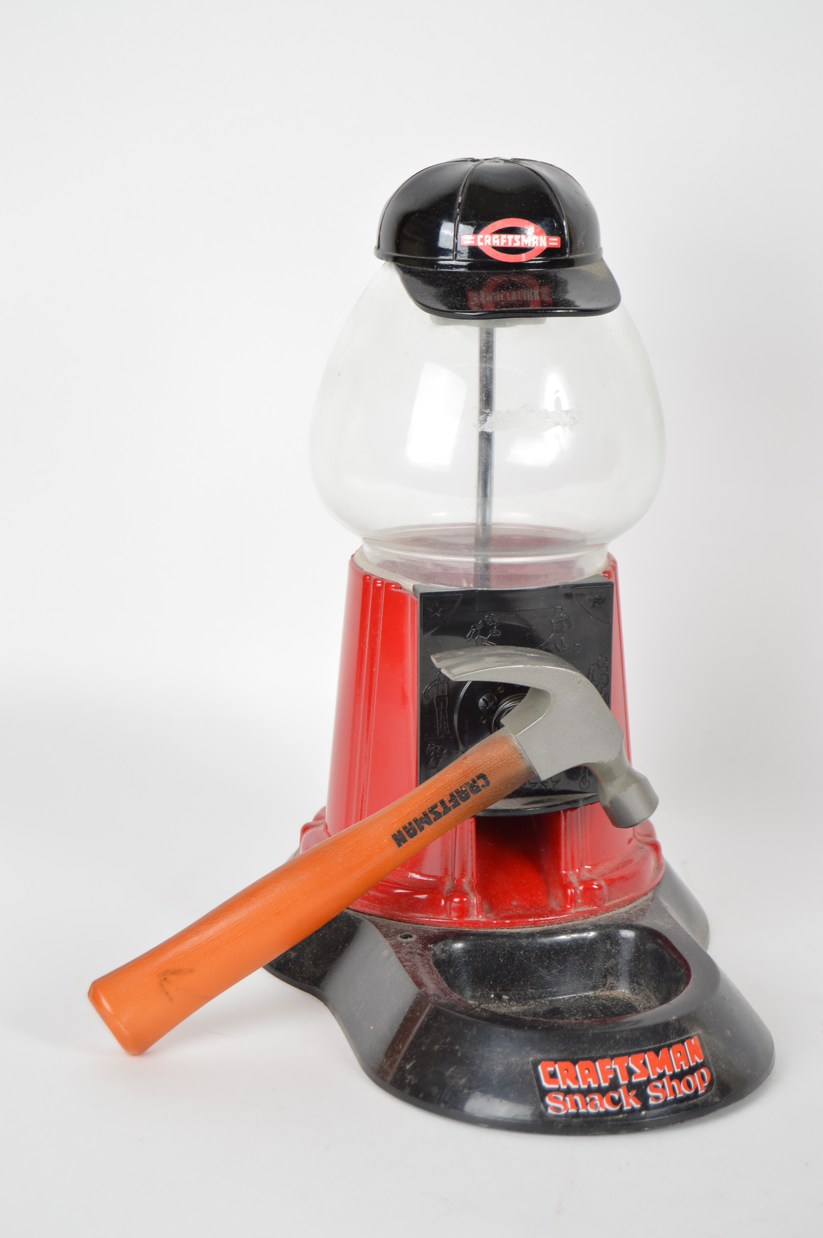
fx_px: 2834
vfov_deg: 24.6
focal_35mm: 82
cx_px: 412
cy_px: 619
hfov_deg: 16.5
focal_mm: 55
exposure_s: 1/80
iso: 100
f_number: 5.6
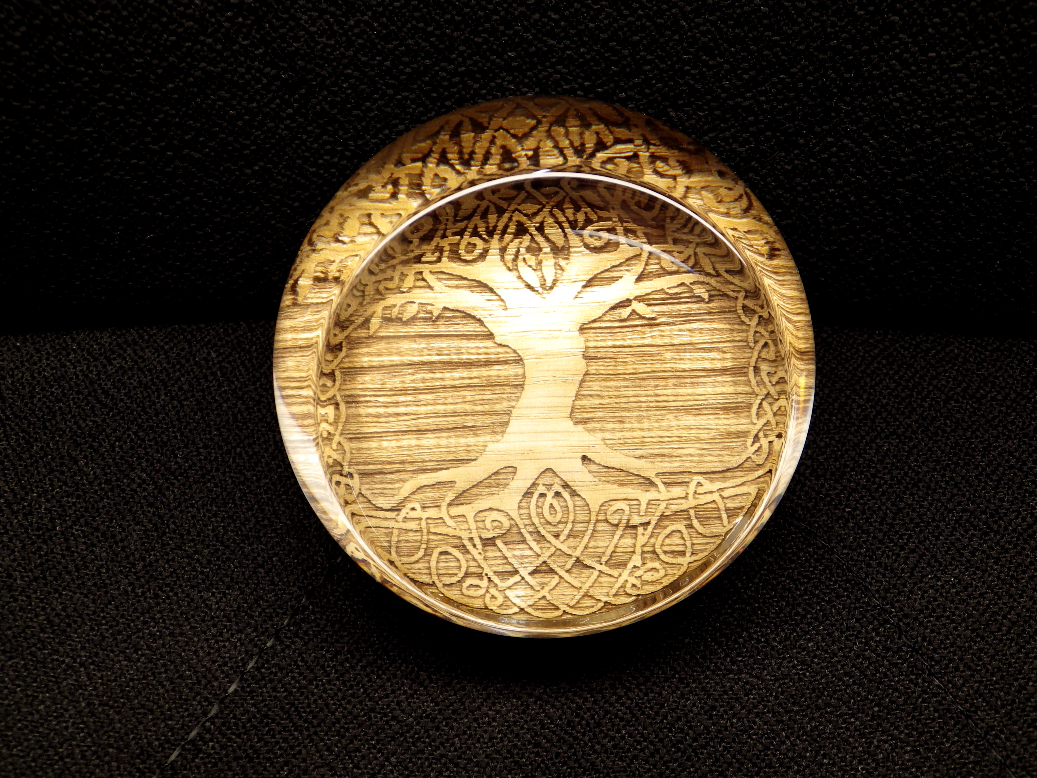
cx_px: 518
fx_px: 1767
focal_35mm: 59
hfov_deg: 32.7
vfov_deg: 24.8
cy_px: 389
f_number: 4
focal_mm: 10.7
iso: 100
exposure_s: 1/80
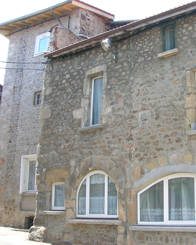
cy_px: 121
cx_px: 128
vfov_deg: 41.2
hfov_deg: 33.2
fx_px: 326
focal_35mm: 45
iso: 50
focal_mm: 5.7
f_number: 4.9
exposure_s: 1/63.5
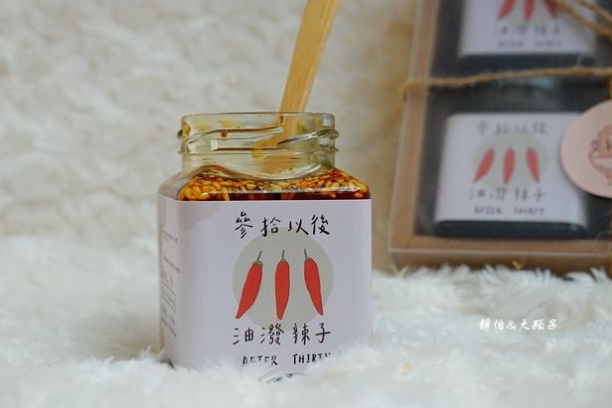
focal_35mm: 57
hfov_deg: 35.1
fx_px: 968
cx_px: 315
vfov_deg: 23.8
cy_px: 208
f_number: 4
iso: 800
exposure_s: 1/30
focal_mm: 19.84
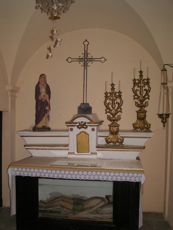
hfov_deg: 37.7
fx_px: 253
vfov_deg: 49.0
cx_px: 86
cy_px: 115
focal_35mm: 38
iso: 200
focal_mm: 5.8
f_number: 2.8
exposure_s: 1/40
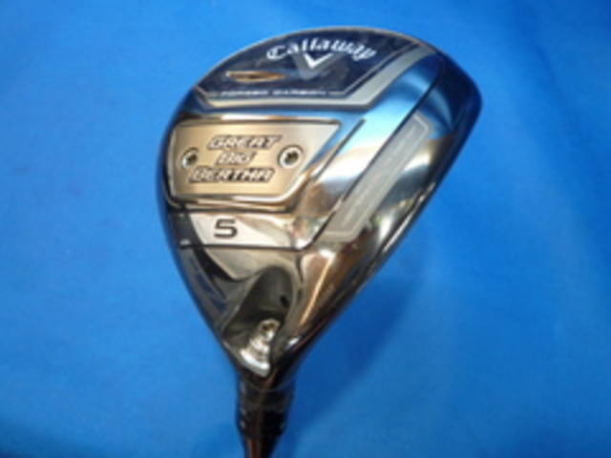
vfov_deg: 54.9
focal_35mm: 25
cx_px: 306
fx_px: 441
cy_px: 229
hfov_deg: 69.4
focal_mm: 4.5
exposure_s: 1/30
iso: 200
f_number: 2.8
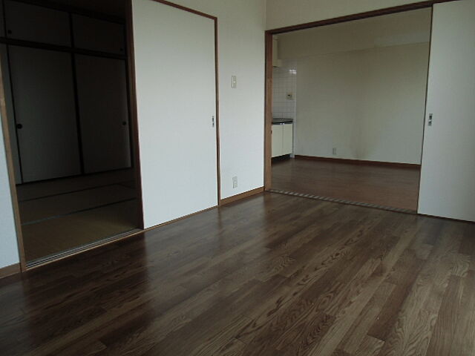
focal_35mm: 24
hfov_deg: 71.6
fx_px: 329
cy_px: 178
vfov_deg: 56.8
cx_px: 238
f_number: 3
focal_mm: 4.24
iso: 100
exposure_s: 1/80
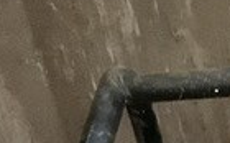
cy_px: 344
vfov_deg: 8.5
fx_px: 882
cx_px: 463
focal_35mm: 141
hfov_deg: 12.9
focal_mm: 3
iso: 500
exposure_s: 1/30
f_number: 1.8
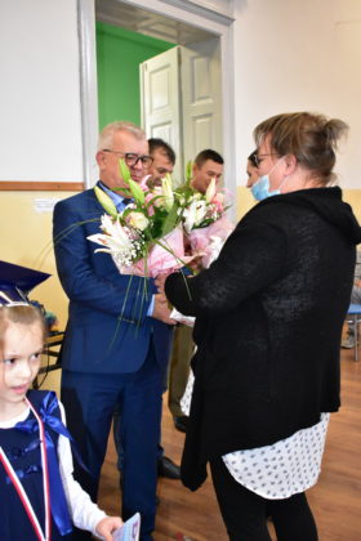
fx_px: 564
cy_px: 270
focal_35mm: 38
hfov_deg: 35.5
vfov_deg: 51.3
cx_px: 180
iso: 6400
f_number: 4
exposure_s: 1/200
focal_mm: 25
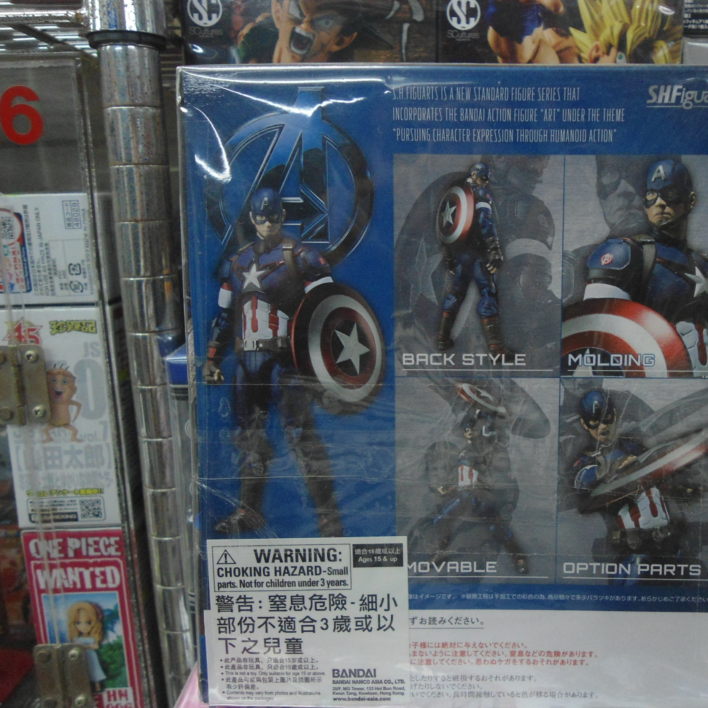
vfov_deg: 51.1
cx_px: 474
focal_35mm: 32
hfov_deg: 50.2
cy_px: 364
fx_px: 740
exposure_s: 1/50
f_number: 2.8
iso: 200
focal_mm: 4.7
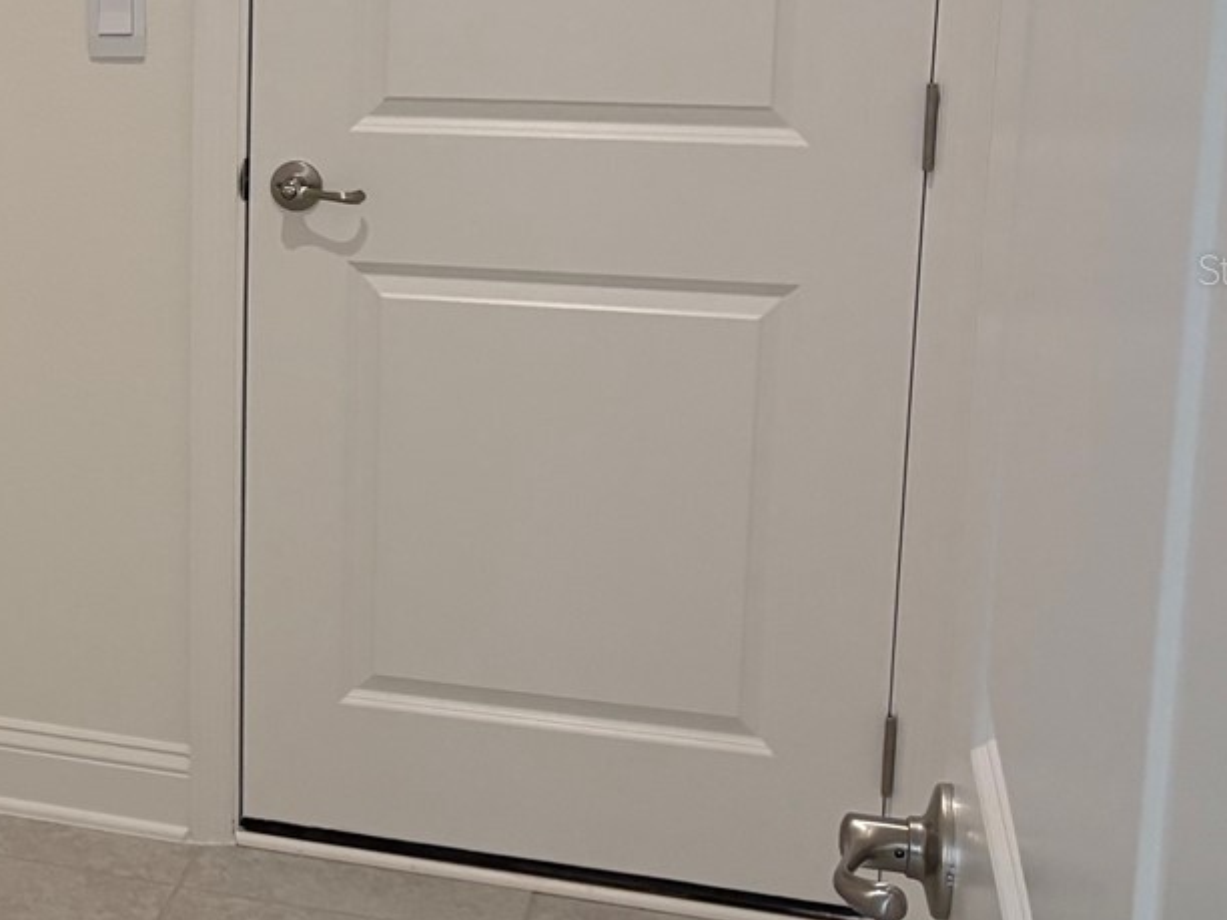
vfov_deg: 21.5
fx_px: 2410
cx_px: -217
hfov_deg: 25.8
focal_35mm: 68
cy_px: 269
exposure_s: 1/120
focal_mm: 5.96
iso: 200
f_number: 1.6
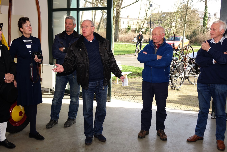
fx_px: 252
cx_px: 114
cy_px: 76
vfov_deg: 33.4
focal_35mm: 40
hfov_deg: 48.5
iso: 125
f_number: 2.8
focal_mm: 14.53
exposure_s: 1/125
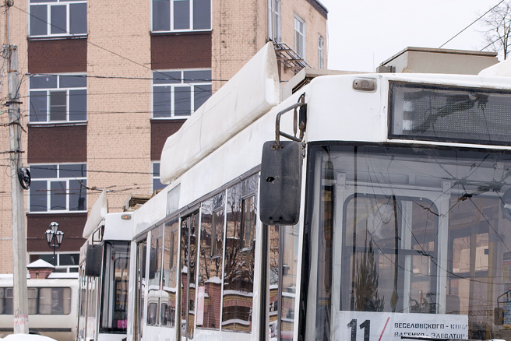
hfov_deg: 20.0
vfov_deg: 13.5
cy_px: 305
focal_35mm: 101
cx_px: 421
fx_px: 1434
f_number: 9
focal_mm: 34
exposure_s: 1/125
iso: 100
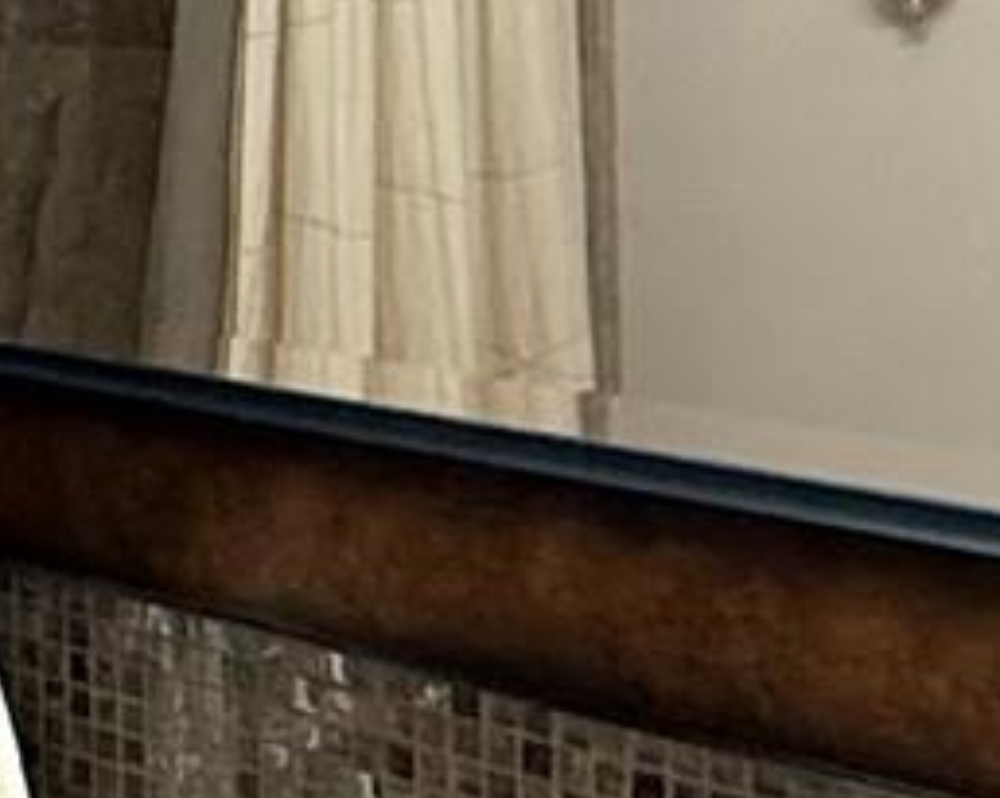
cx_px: -1031
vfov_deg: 13.8
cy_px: -66
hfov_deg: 14.5
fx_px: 3222
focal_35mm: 109
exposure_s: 1/60
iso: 640
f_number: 2.2
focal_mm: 2.22
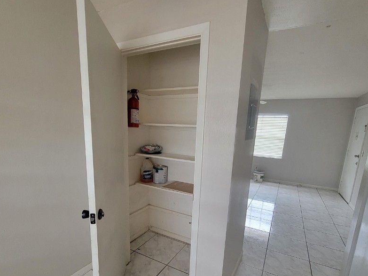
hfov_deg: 91.0
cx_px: 182
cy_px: 170
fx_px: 181
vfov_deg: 73.6
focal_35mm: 17
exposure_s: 1/60
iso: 400
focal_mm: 2.2
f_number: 2.2
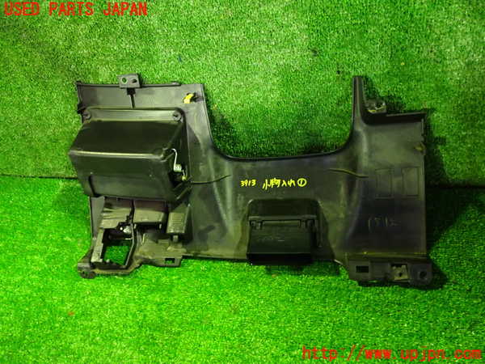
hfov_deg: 60.0
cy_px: 182
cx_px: 242
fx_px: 420
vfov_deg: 46.8
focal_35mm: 30
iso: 800
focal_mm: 5.4
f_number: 2.3
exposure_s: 1/10
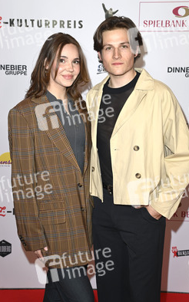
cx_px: 97
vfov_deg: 34.0
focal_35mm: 60
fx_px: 495
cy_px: 151
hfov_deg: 21.6
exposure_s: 1/250
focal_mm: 58
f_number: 5.6
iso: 640
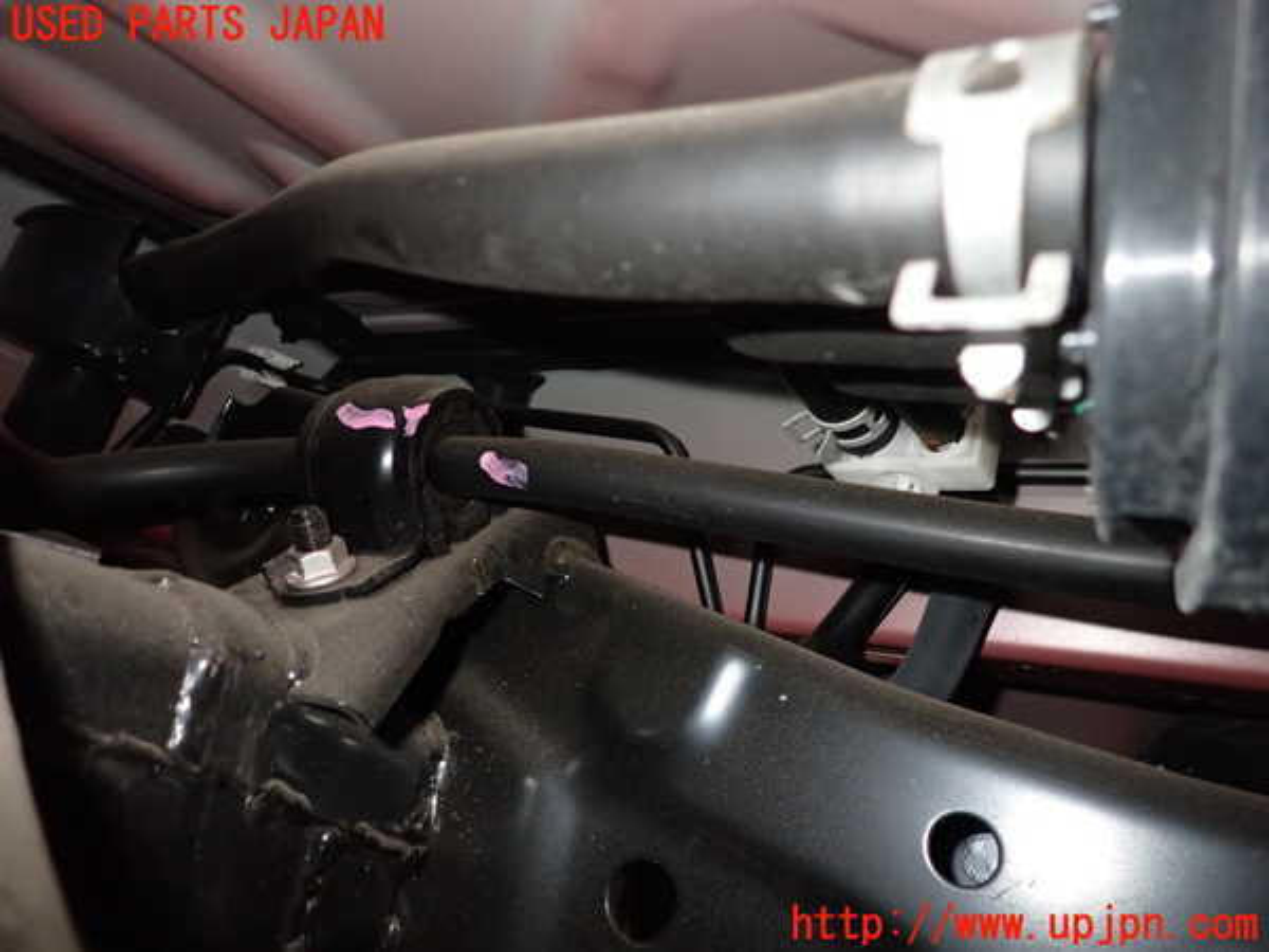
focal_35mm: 25
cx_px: 634
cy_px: 476
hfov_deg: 69.4
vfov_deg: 54.9
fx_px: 916
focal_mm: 4.5
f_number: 5.6
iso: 400
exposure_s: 1/30
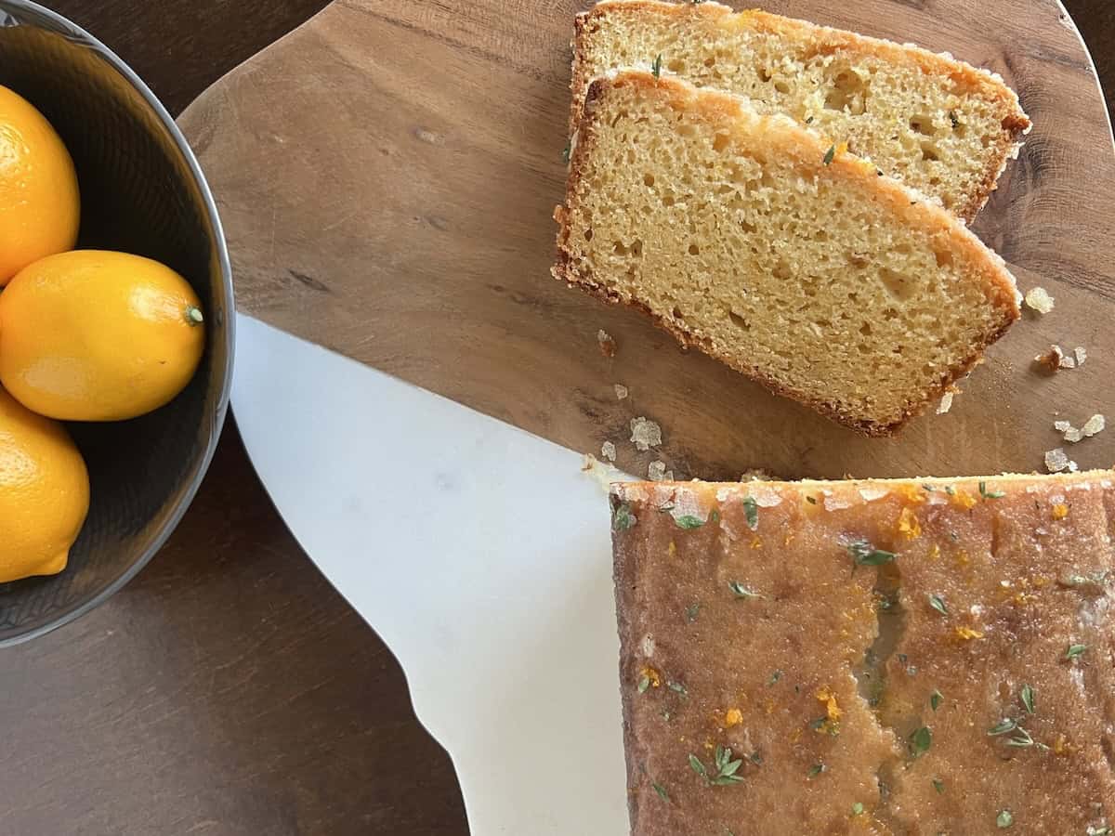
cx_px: 558
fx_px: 837
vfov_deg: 53.1
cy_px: 418
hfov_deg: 67.3
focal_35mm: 26
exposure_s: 1/99
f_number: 1.5
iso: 125
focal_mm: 5.7
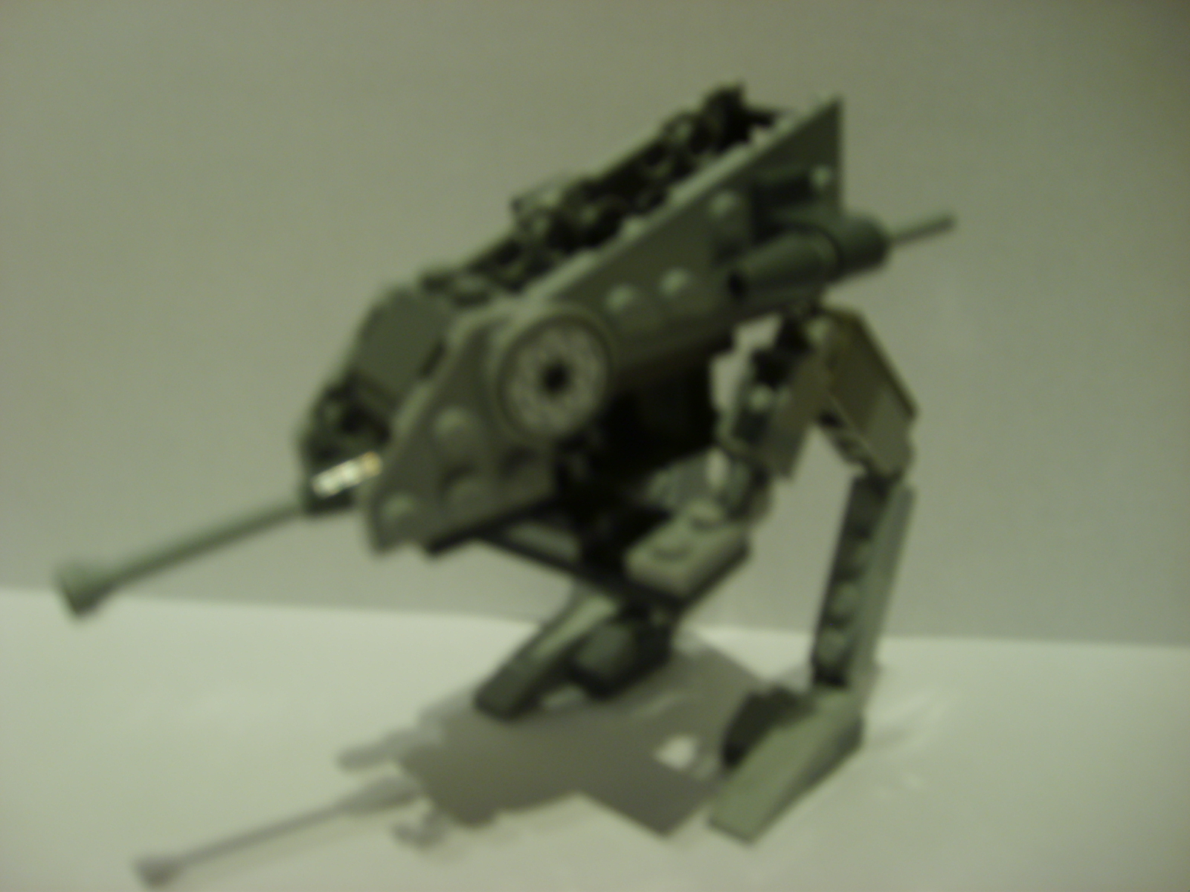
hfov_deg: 52.6
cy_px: 446
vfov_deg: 40.7
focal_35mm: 35
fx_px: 1203
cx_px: 595
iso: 50
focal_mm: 5.8
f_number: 2.8
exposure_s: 1/2
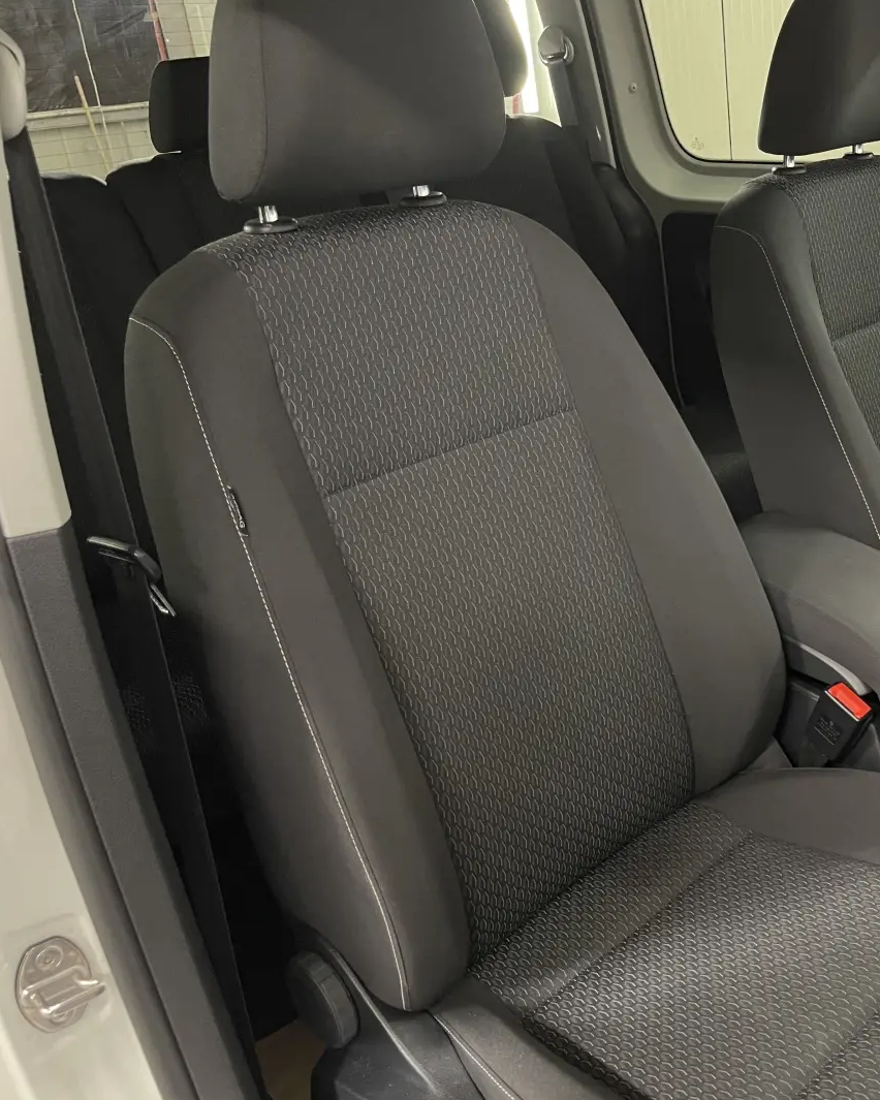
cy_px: 552
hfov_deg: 43.1
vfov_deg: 54.2
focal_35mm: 33
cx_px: 659
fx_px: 1074
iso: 250
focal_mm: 5.1
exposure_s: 1/50
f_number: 1.6
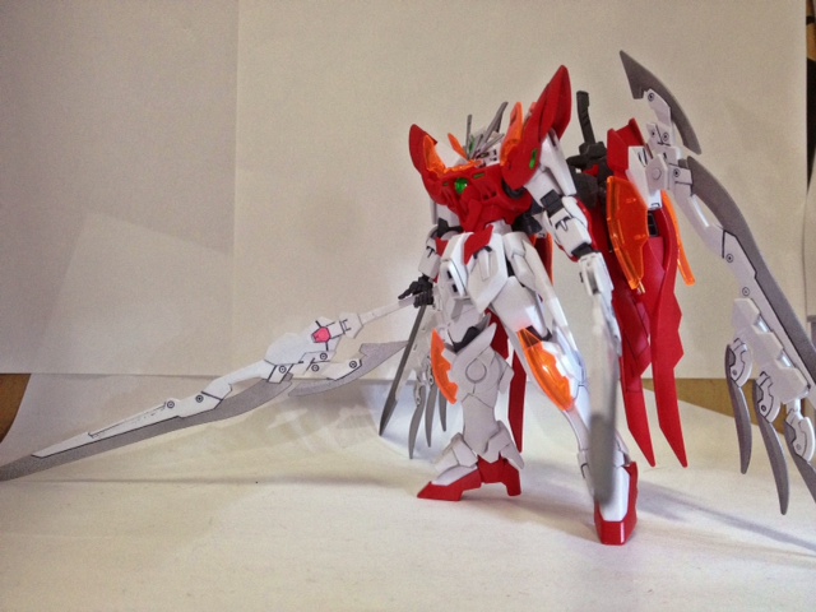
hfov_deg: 52.6
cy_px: 306
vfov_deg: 40.7
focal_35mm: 35
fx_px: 825
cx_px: 408
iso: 160
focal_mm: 4.28
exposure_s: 1/20
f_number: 2.4
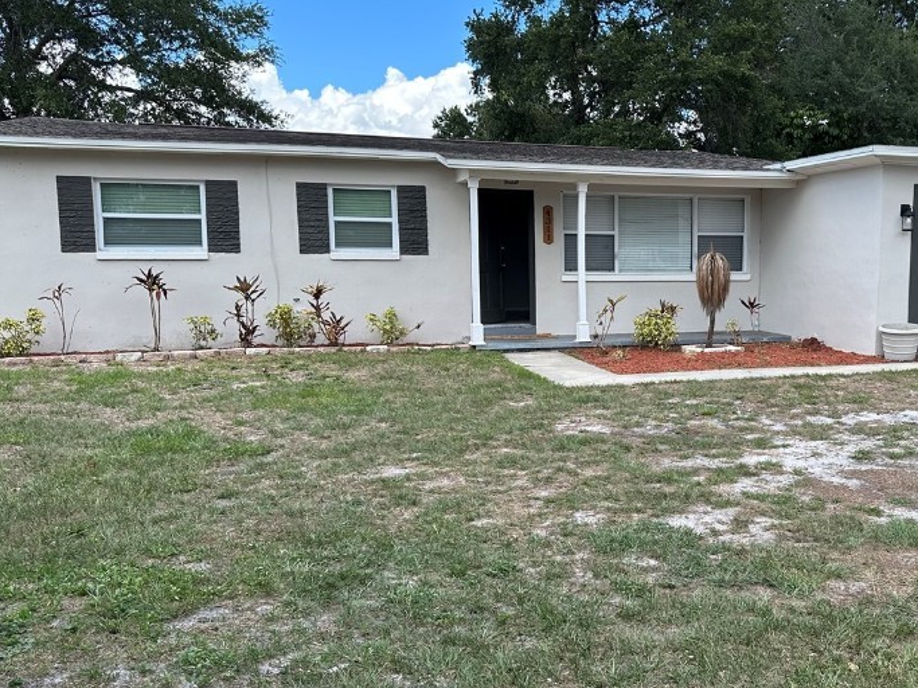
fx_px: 955
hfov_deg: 49.8
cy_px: 366
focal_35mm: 36
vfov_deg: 39.6
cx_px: 661
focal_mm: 6.86
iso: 80
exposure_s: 1/1393
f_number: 1.78
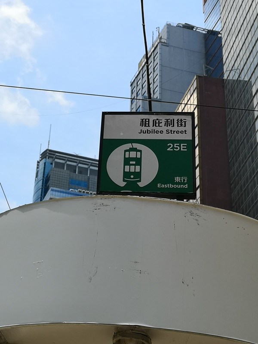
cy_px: 172
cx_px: 129
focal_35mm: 57
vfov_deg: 33.8
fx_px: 566
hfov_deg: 25.7
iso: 50
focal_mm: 3.95
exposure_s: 1/2304
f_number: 1.8
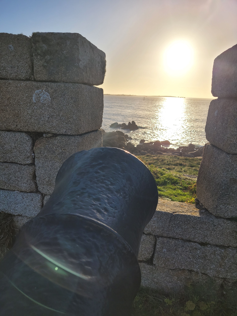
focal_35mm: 26
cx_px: 118
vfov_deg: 67.3
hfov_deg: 53.1
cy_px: 158
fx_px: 237
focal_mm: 5.4
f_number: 1.8
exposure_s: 1/3075
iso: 40
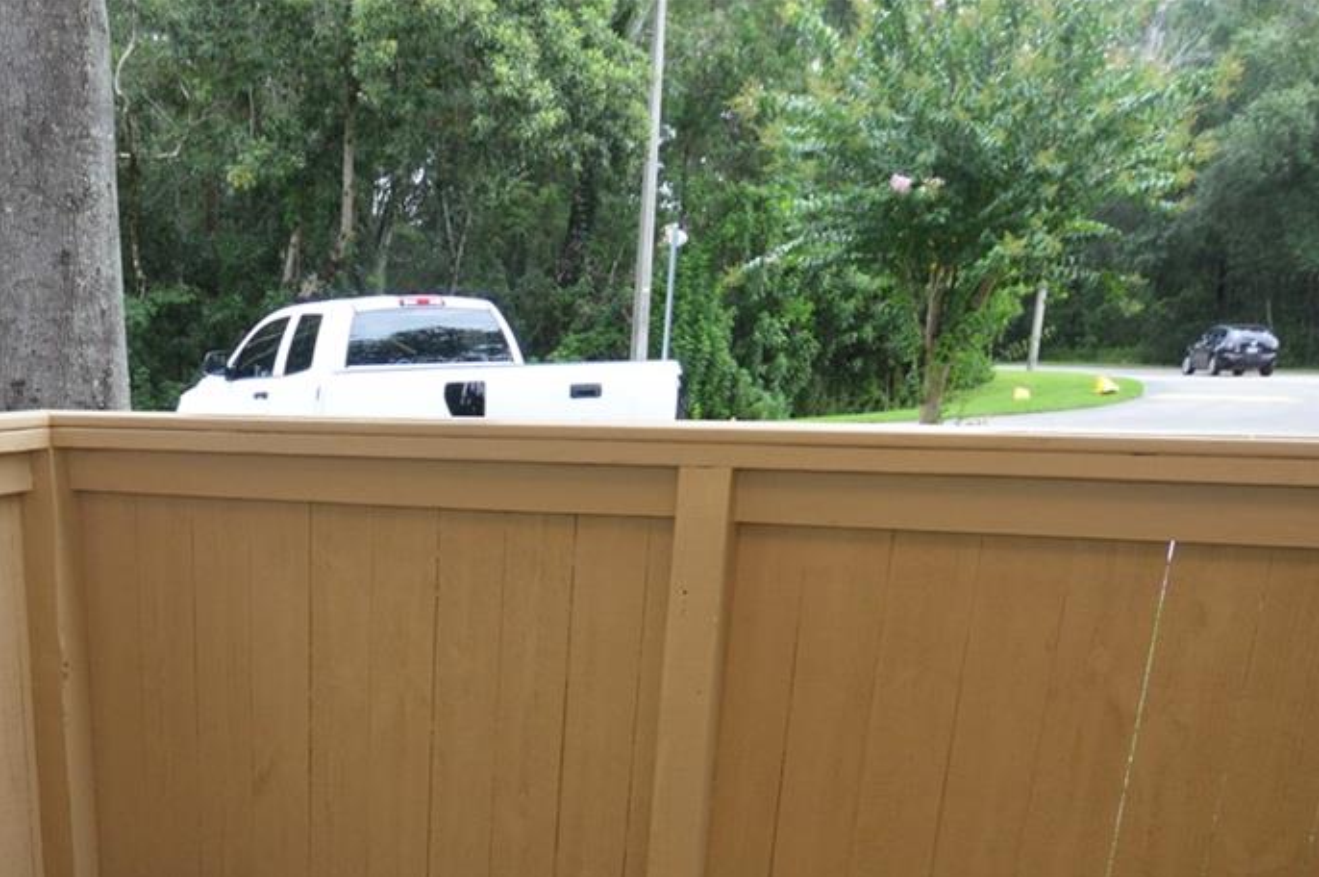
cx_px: 273
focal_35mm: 42
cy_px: 1018
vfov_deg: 28.3
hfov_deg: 44.3
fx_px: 1537
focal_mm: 12
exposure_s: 1/125
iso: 360
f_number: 5.6
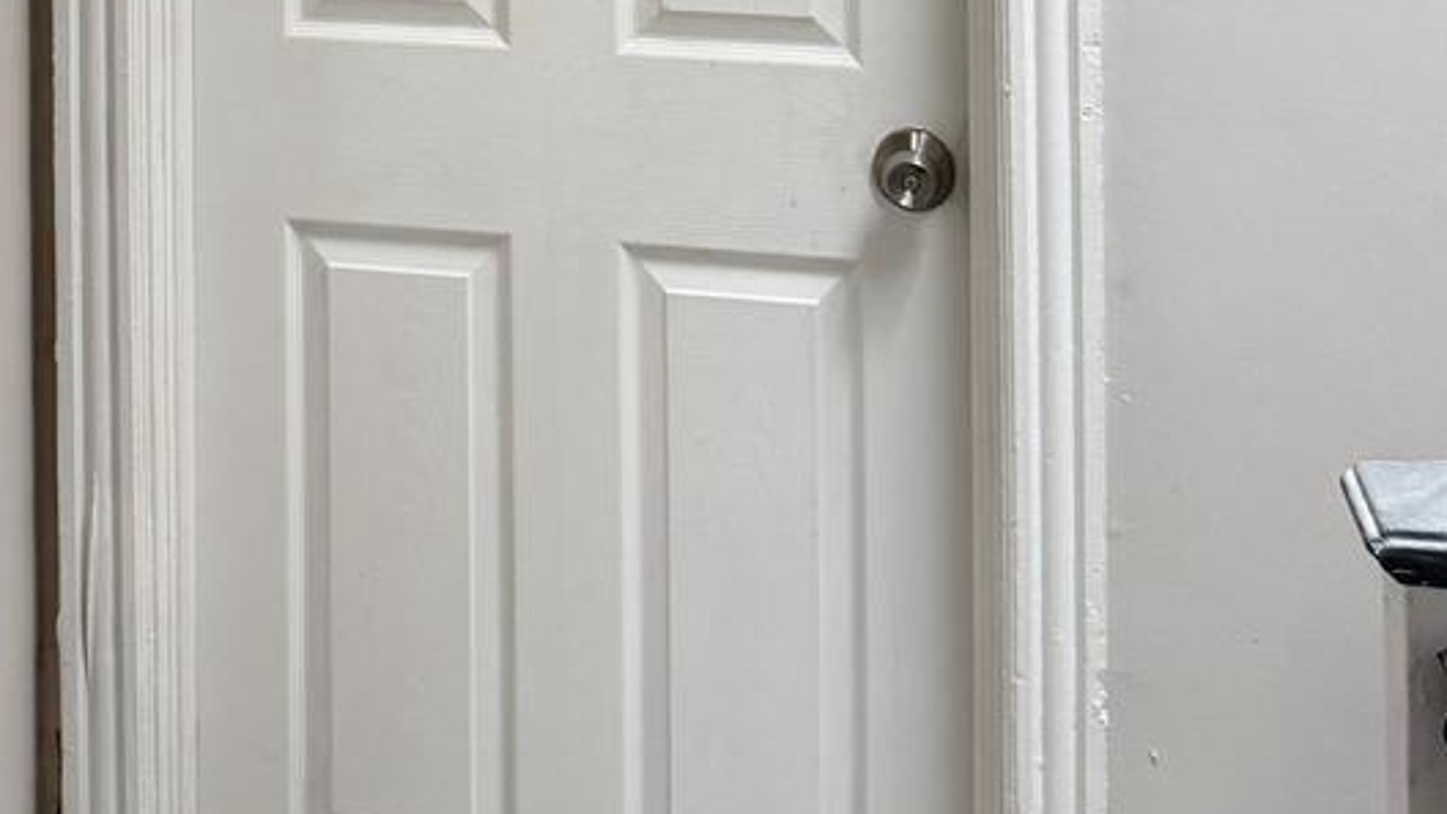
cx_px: 140
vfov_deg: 14.7
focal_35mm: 76
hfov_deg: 26.9
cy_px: -428
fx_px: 2916
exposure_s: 1/120
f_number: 1.78
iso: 200
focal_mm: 6.76
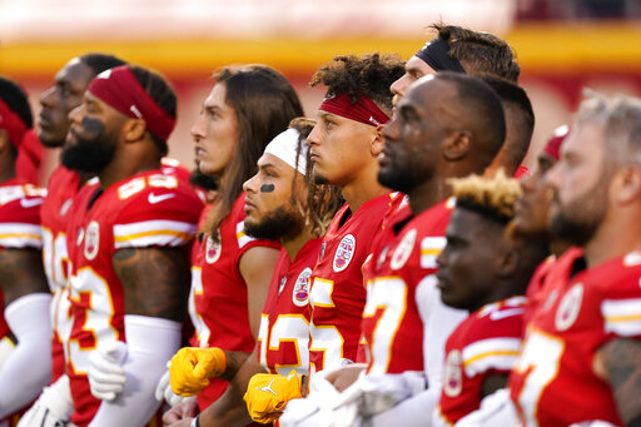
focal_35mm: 600
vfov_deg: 2.3
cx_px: 320
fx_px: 10679
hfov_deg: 3.4
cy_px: 214
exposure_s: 1/1600
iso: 2000
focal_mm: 600
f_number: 4
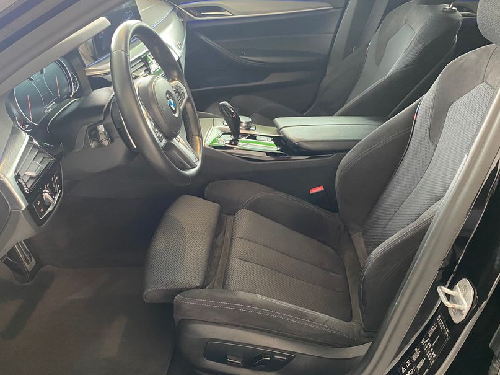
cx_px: 255
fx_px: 477
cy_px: 165
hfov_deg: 55.4
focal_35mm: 33
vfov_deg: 42.9
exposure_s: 1/33
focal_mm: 4.25
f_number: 1.8
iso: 400
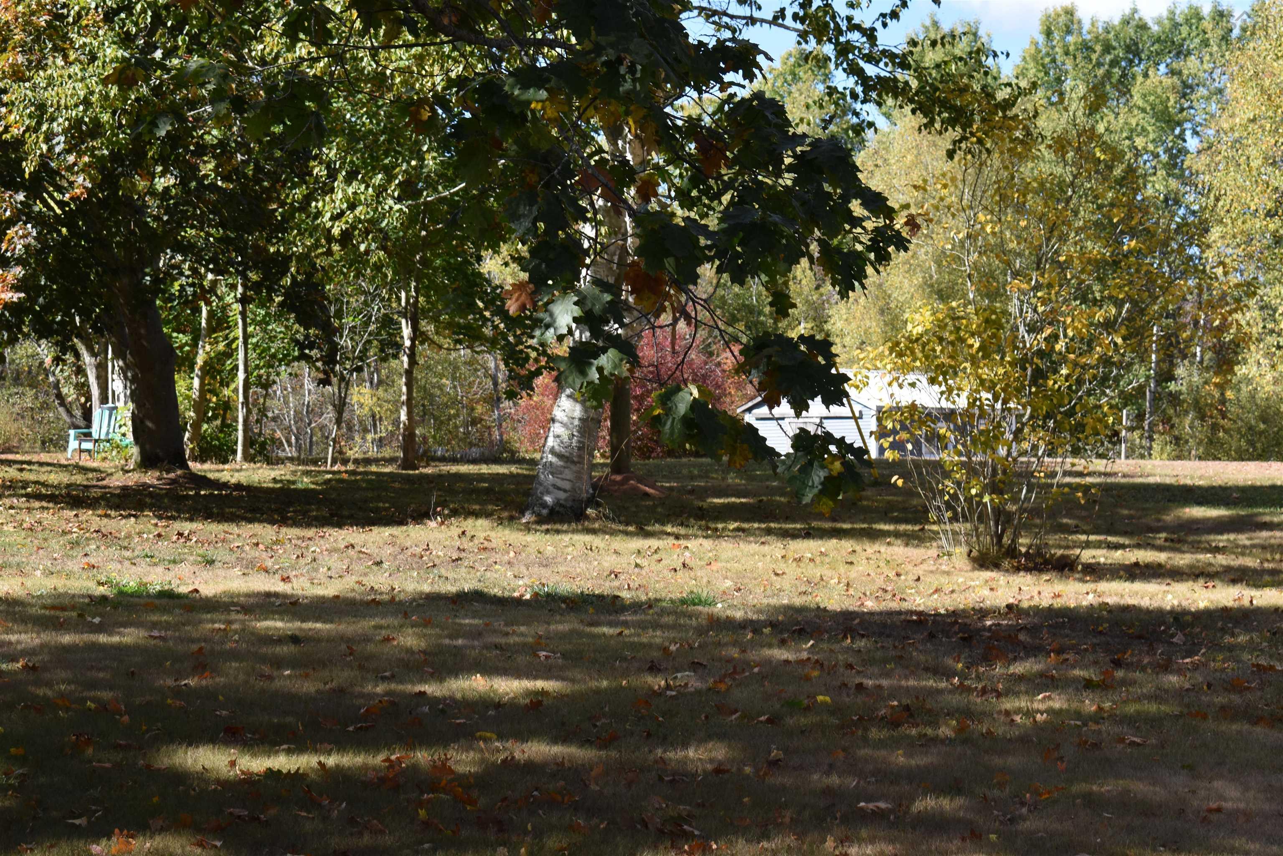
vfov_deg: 16.6
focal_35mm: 82
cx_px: 642
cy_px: 428
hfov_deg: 24.6
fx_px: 2940
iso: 200
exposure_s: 1/250
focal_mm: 55
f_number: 8
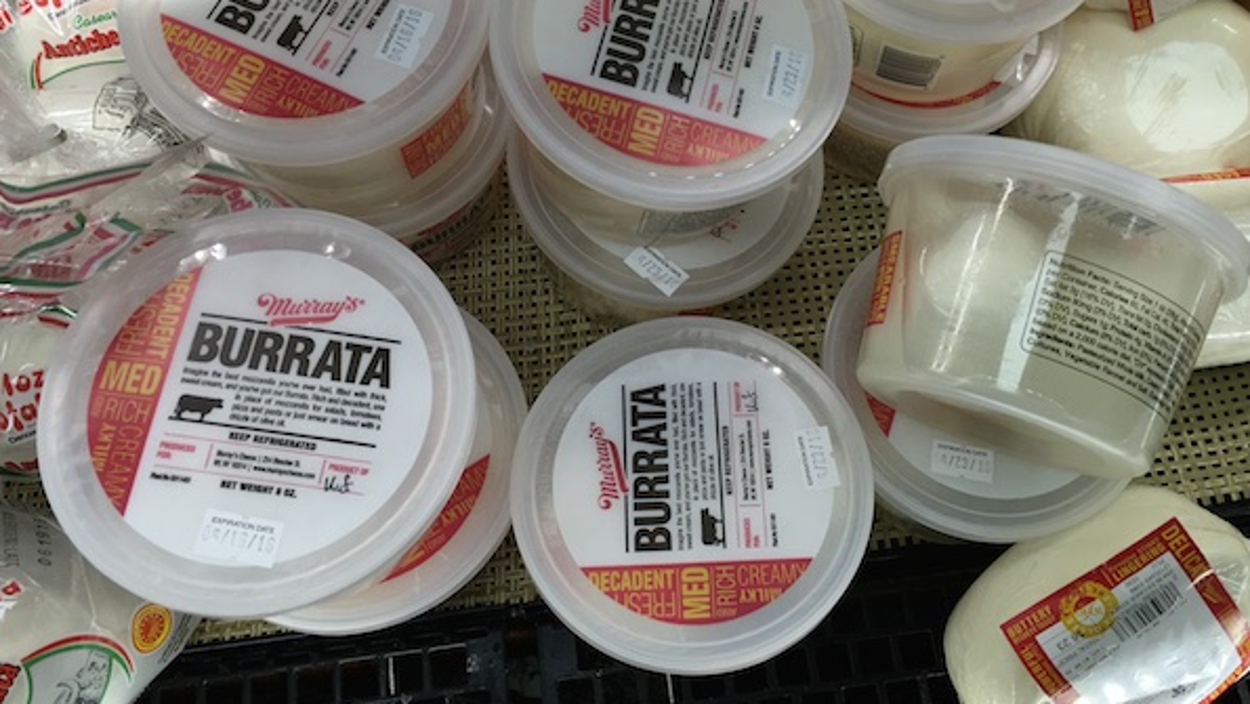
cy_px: 233
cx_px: 628
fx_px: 1061
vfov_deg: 36.3
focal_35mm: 32
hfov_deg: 61.0
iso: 32
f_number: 2.2
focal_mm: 4.15
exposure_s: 1/120
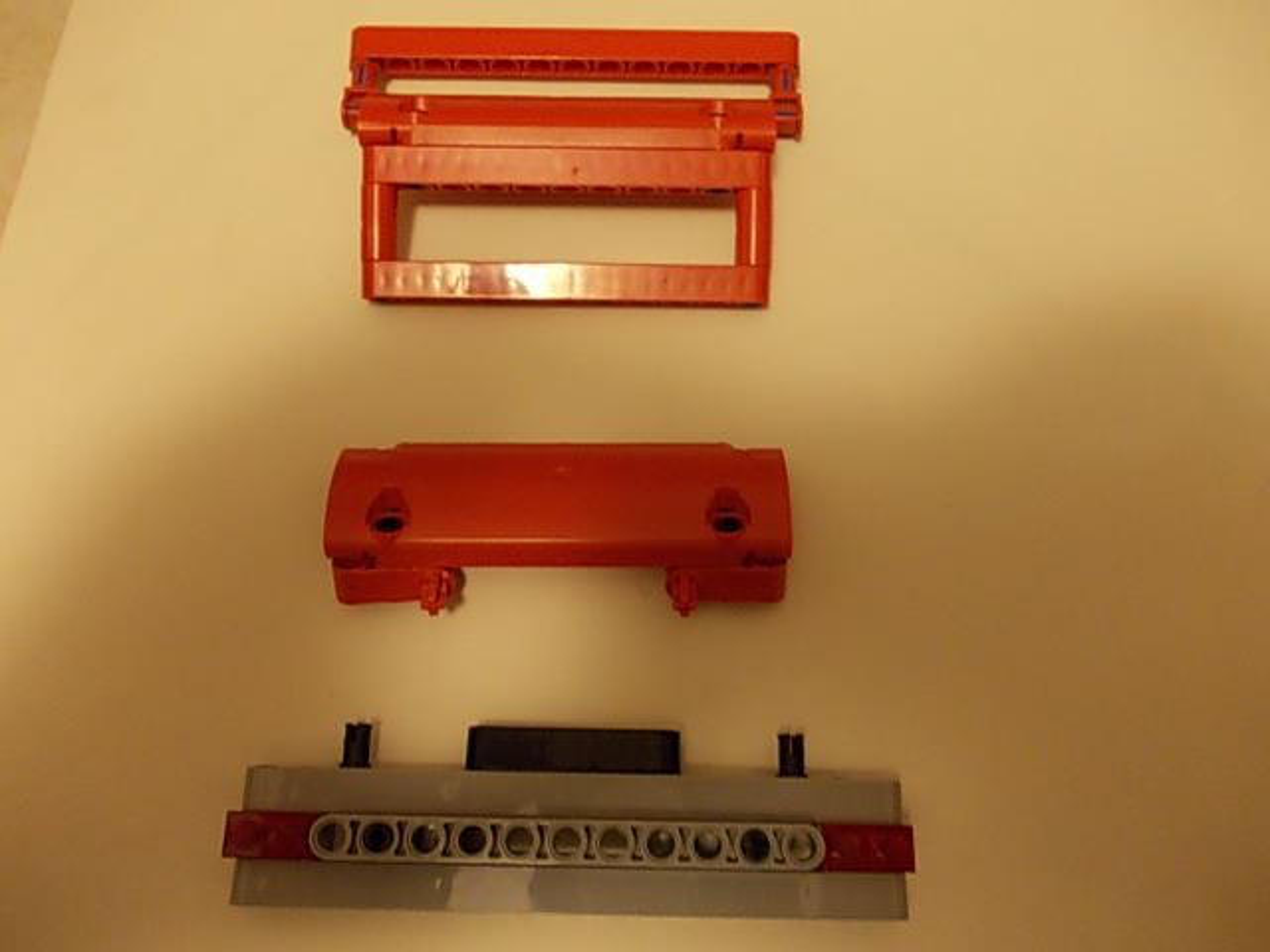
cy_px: 476
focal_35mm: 28
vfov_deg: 49.7
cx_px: 635
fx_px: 1027
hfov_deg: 63.4
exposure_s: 1/4
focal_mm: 4
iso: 200
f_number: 2.7
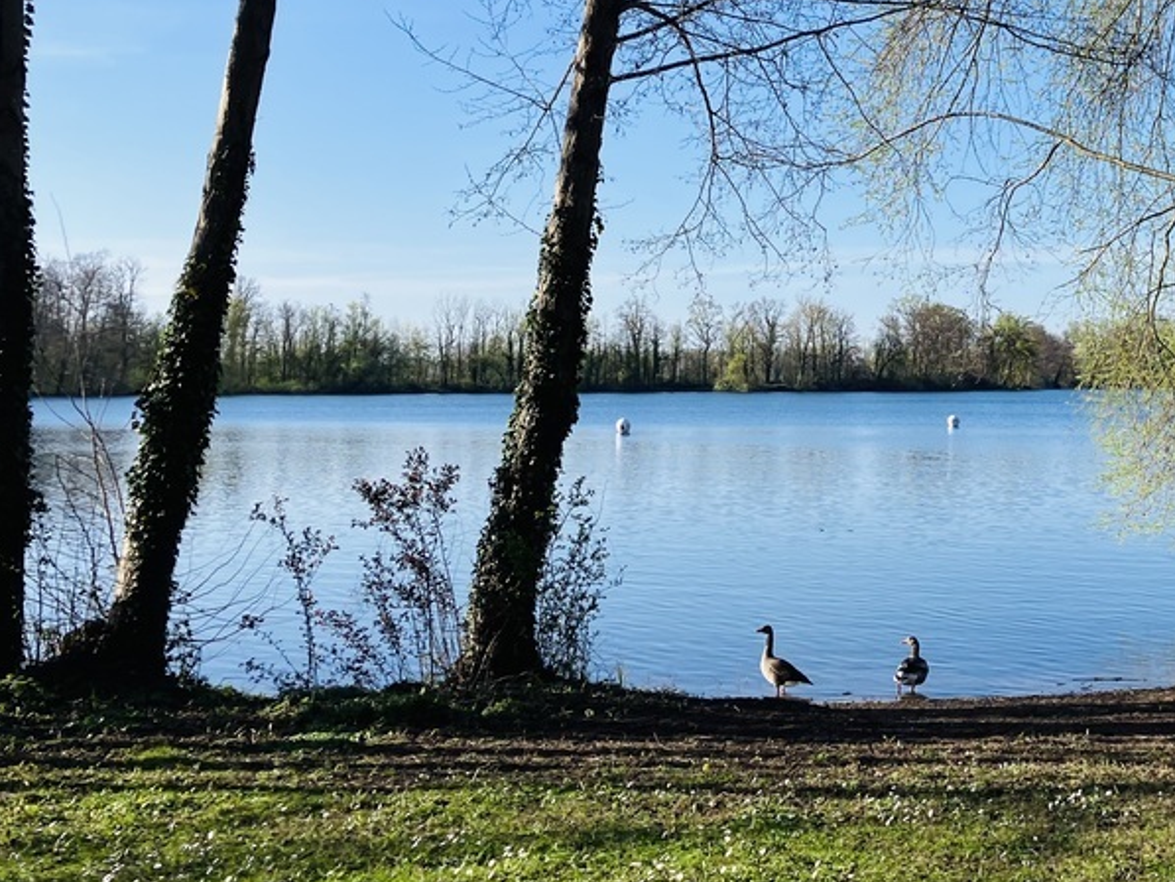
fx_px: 1630
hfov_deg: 38.4
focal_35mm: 48
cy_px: 220
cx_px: 905
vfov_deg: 29.8
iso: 32
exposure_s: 1/1389
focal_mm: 3.99
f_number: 1.8
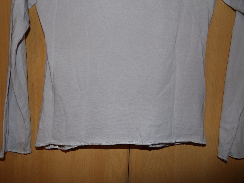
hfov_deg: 71.6
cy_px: 92
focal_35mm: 24
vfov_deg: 56.8
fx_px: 169
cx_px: 122
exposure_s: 1/34
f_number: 3.2
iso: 160
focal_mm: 4.3
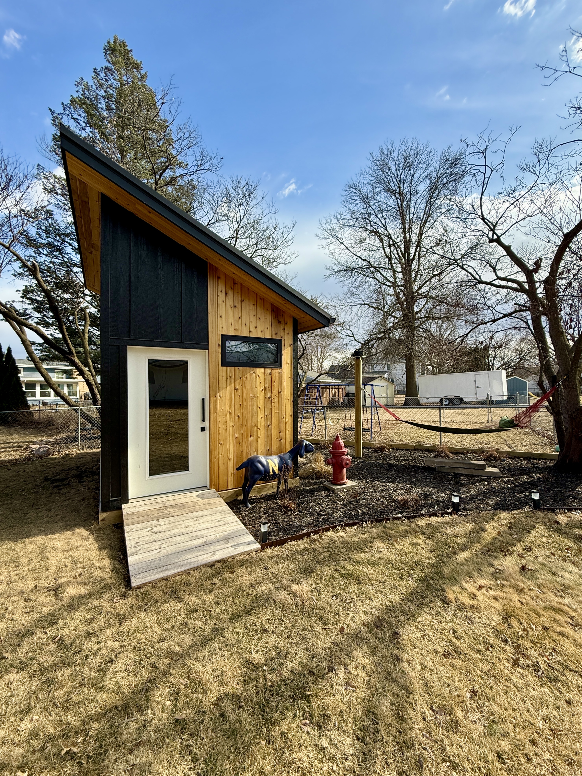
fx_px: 314
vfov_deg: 102.1
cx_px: 291
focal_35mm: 14
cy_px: 388
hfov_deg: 85.7
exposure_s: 1/1068
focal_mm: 2.22
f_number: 2.2
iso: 50
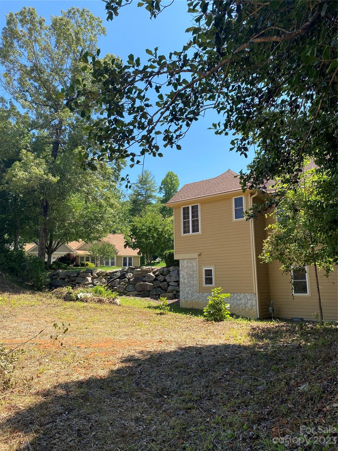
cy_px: 226
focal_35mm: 26
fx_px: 338
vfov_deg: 67.3
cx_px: 169
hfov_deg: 53.1
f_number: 1.8
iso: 32
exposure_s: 1/934
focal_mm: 4.25
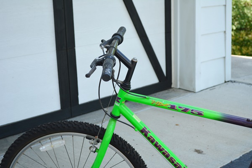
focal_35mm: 68
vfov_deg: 20.2
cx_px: 126
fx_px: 472
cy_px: 84
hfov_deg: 29.9
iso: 200
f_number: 5.6
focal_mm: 45
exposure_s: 1/125
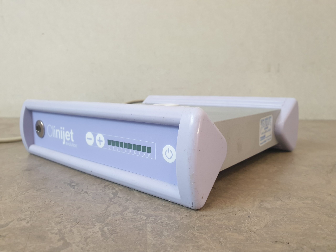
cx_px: 168
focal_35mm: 26
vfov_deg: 53.1
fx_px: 252
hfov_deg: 67.3
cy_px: 126
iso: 400
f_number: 2.4
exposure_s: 1/50
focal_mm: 4.3
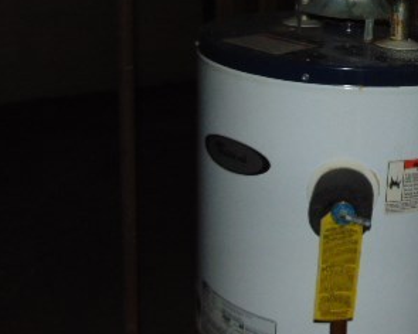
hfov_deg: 33.4
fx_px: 656
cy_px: 72
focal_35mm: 53
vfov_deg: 28.1
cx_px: 383
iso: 200
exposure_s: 1/30
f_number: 3
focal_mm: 4.5
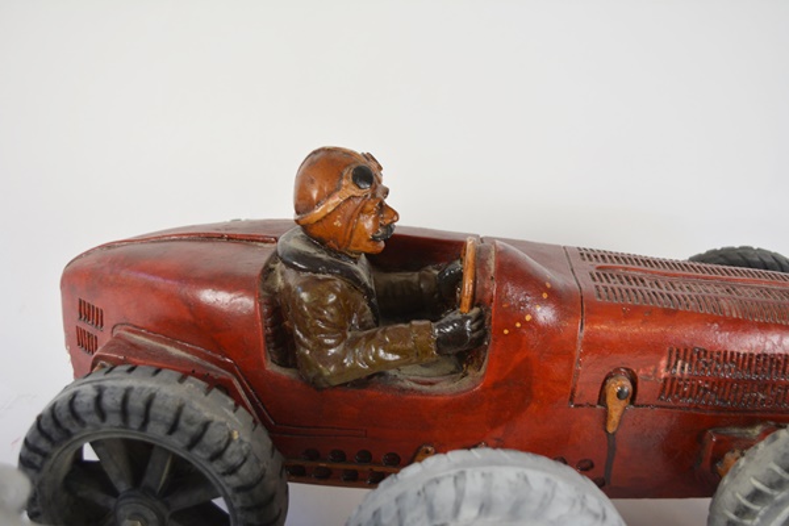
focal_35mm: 33
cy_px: 263
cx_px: 394
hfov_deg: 57.2
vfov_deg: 40.0
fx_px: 723
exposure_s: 1/80
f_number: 4.5
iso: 400
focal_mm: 22
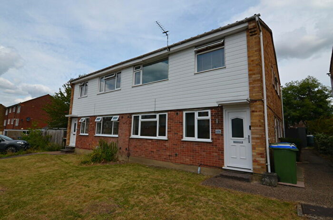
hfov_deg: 90.1
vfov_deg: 67.1
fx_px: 166
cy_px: 110
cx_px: 166
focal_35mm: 18
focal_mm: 12
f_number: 8
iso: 100
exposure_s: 1/250
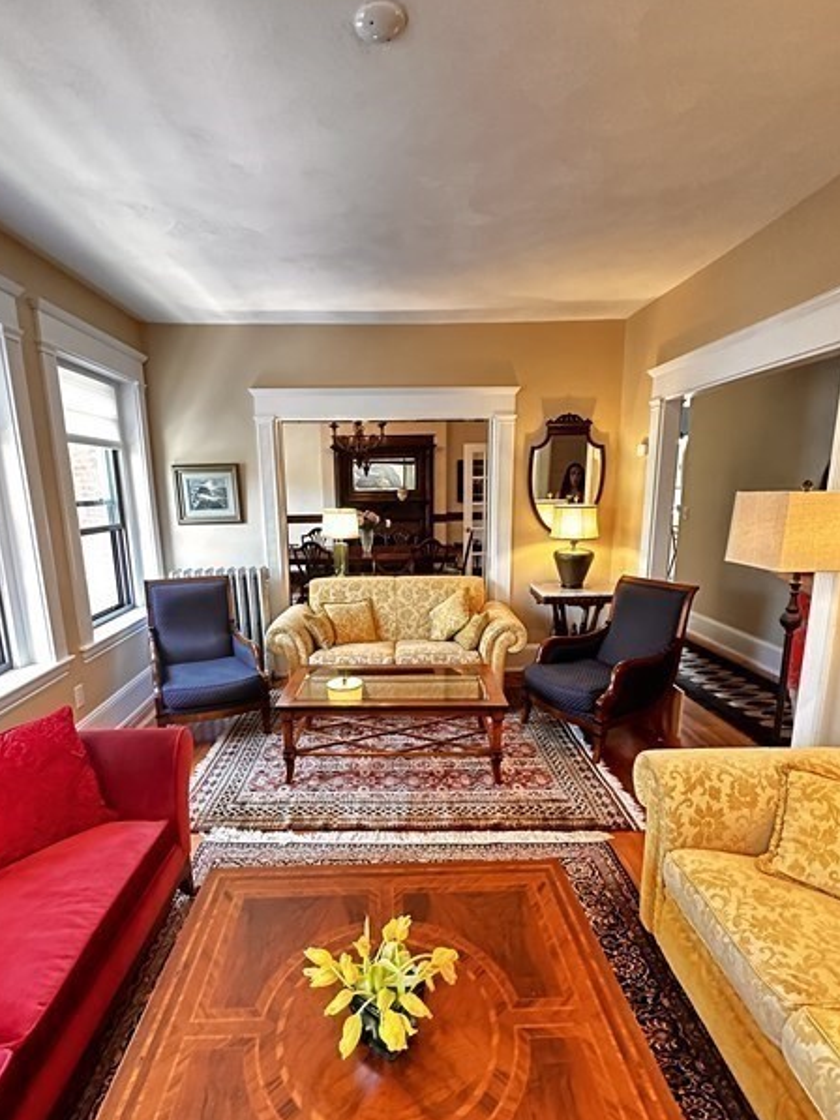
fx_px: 582
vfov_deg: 87.5
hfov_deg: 71.5
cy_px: 610
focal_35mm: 18
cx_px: 394
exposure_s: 1/40
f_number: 2.2
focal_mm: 2.22
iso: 800
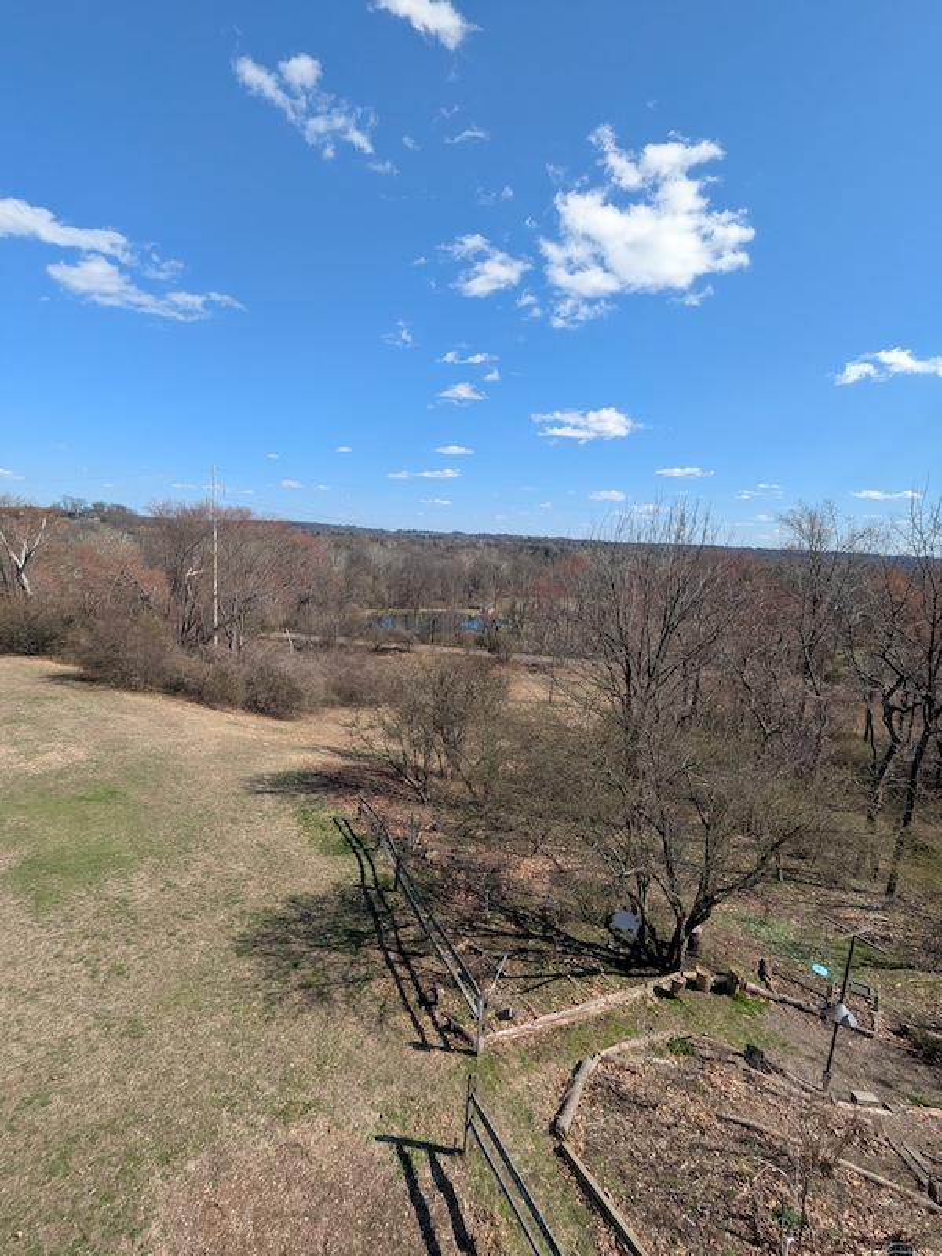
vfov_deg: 94.5
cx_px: 471
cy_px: 628
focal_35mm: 16
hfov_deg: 78.1
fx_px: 581
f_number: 2.2
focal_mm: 2.35
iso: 50
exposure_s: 1/1550
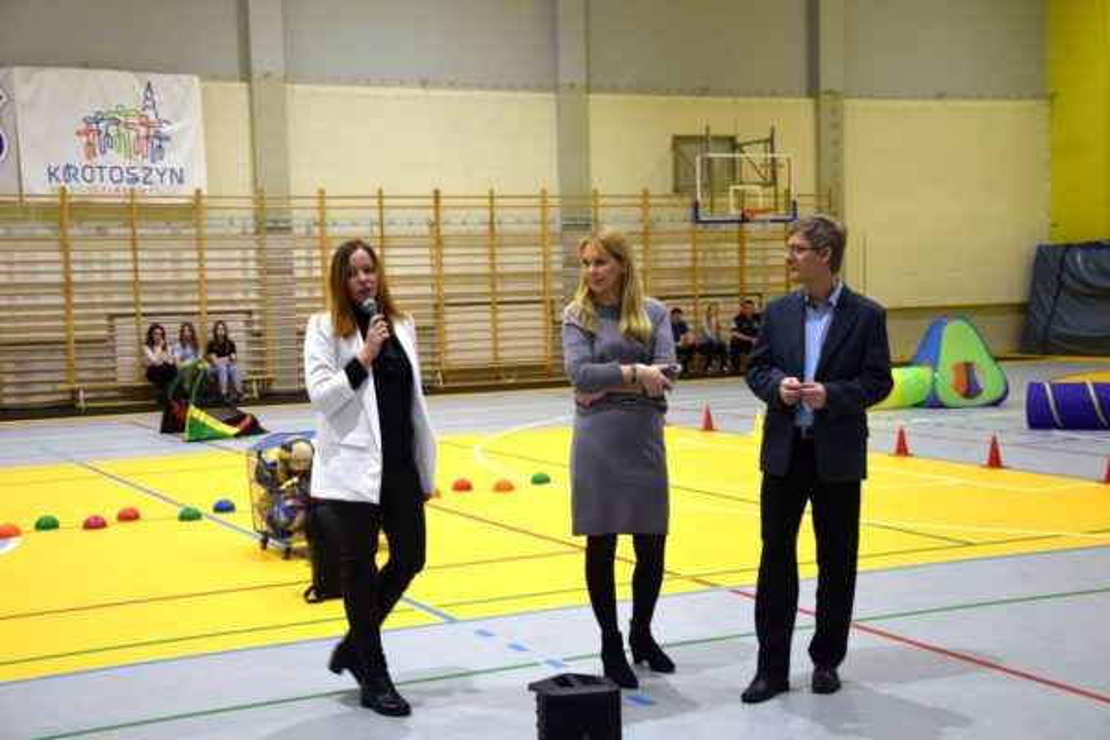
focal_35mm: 52
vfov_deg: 25.8
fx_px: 1619
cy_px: 370
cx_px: 555
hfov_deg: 37.9
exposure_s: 1/60
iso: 450
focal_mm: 35
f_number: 4.5
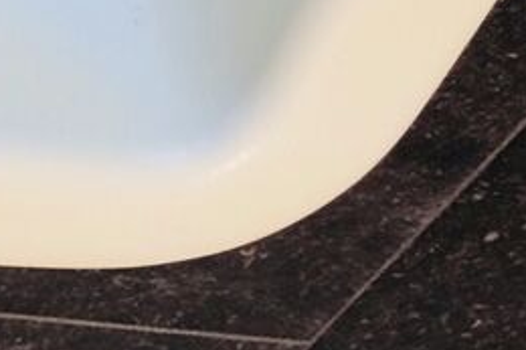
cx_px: -445
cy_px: -346
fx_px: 1738
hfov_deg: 14.8
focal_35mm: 119
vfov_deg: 10.6
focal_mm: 4.15
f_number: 2.2
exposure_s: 1/33
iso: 32
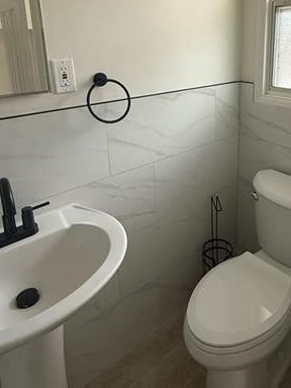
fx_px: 314
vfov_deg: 61.0
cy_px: 113
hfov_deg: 48.5
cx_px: 204
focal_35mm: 28
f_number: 2.2
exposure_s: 1/81
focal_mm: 2.22
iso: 400
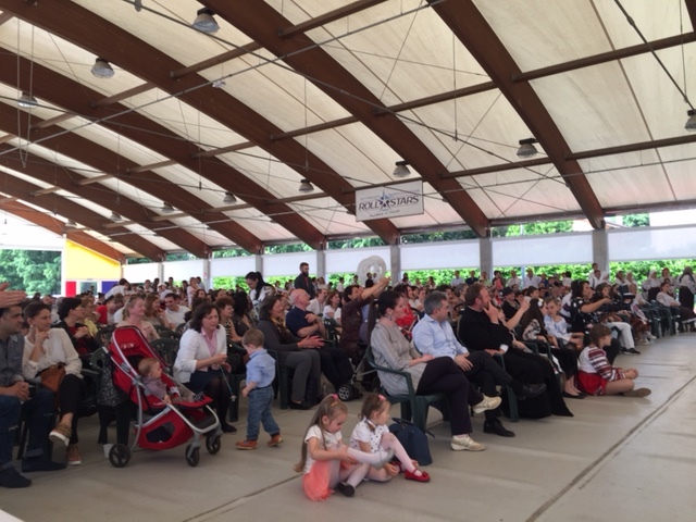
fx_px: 583
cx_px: 348
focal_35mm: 29
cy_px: 261
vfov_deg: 48.2
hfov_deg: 61.7
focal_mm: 4.15
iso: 32
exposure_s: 1/105
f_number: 2.2
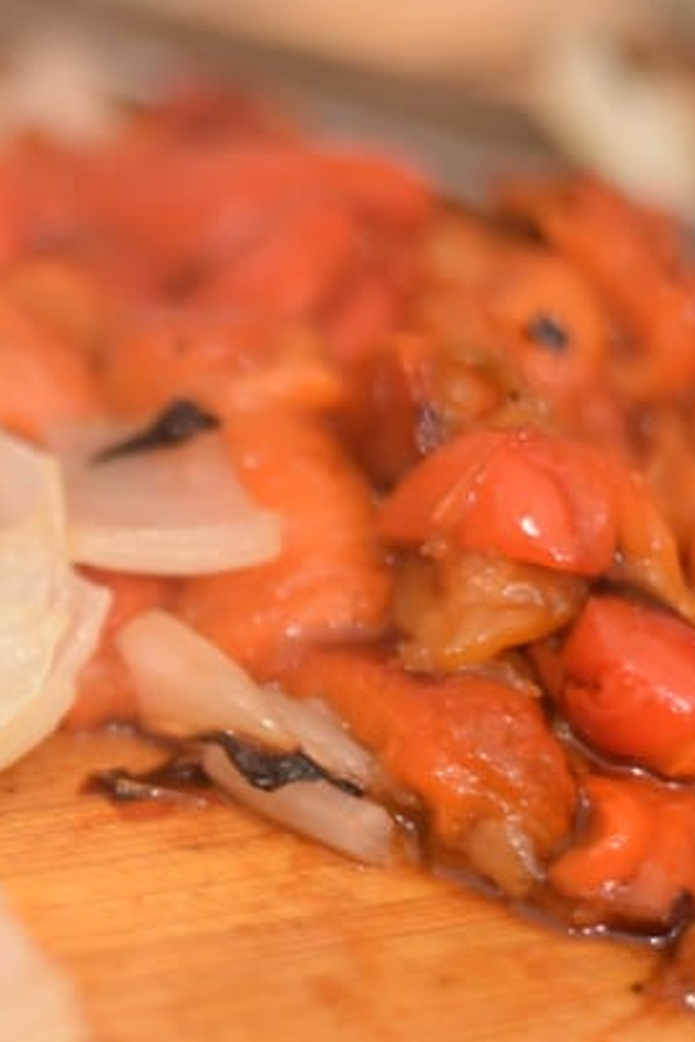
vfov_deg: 13.0
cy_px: 677
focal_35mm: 158
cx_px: -49
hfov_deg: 8.6
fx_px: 4575
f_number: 1.8
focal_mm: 50
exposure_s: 1/60
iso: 1250
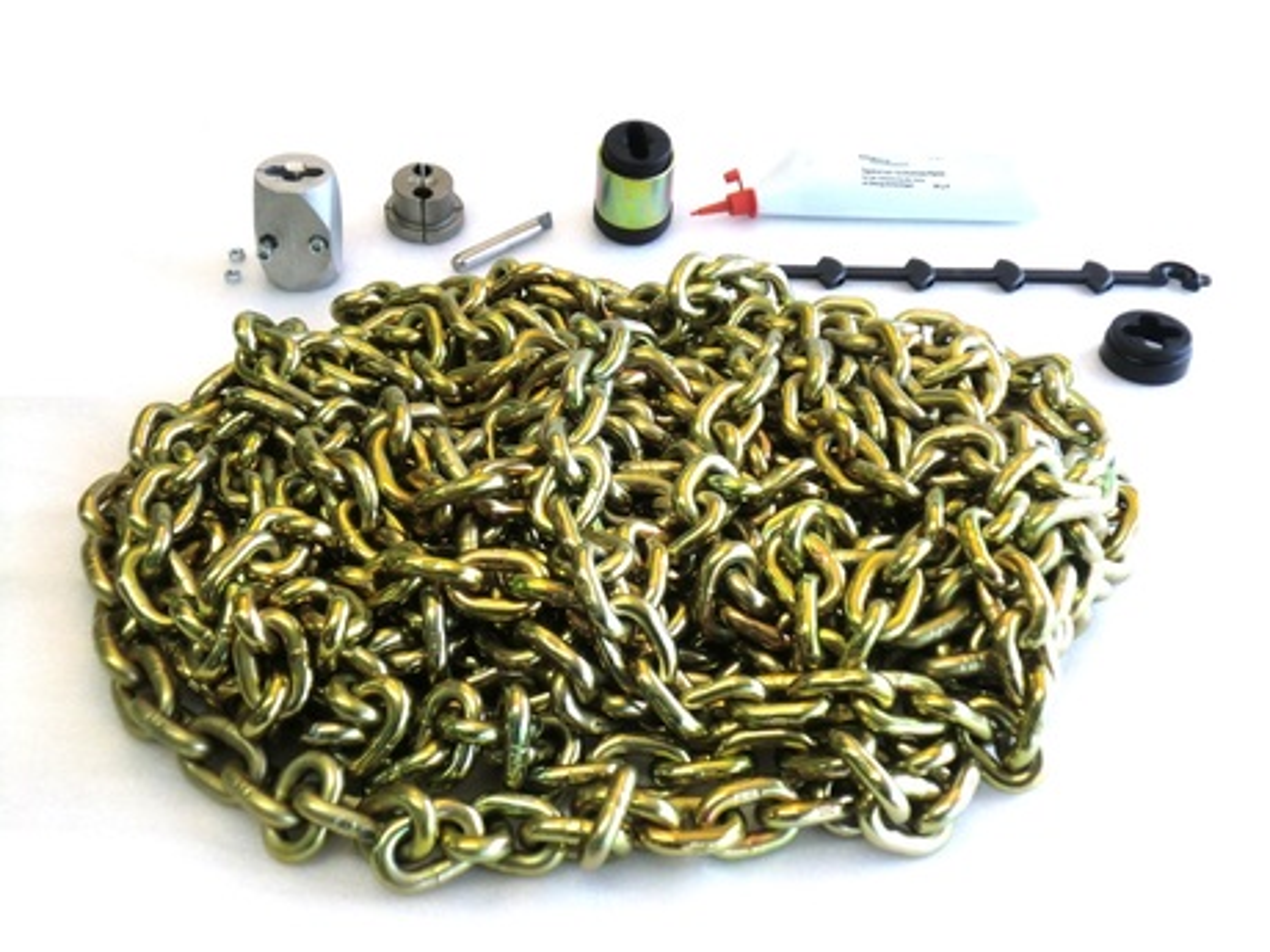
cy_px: 476
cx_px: 635
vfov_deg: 32.9
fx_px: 1614
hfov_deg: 42.9
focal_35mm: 44
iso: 100
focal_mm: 7.91
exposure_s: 1/60
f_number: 3.4
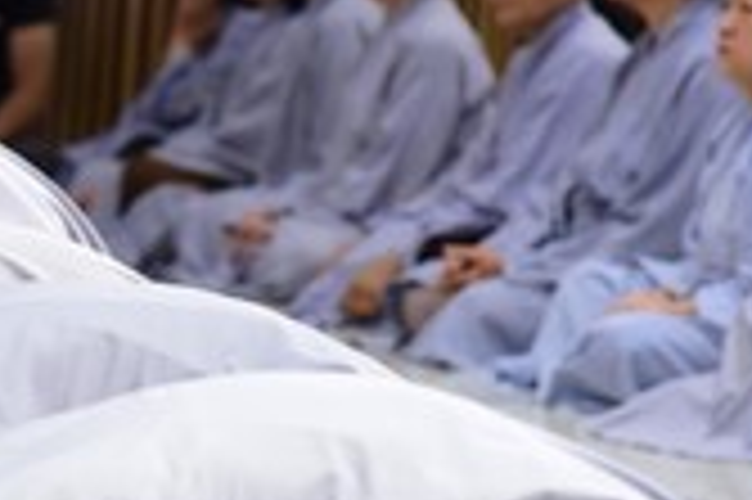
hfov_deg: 5.4
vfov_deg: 3.6
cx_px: -239
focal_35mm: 382
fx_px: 7972
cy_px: 428
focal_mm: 98
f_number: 4.5
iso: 800
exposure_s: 1/60
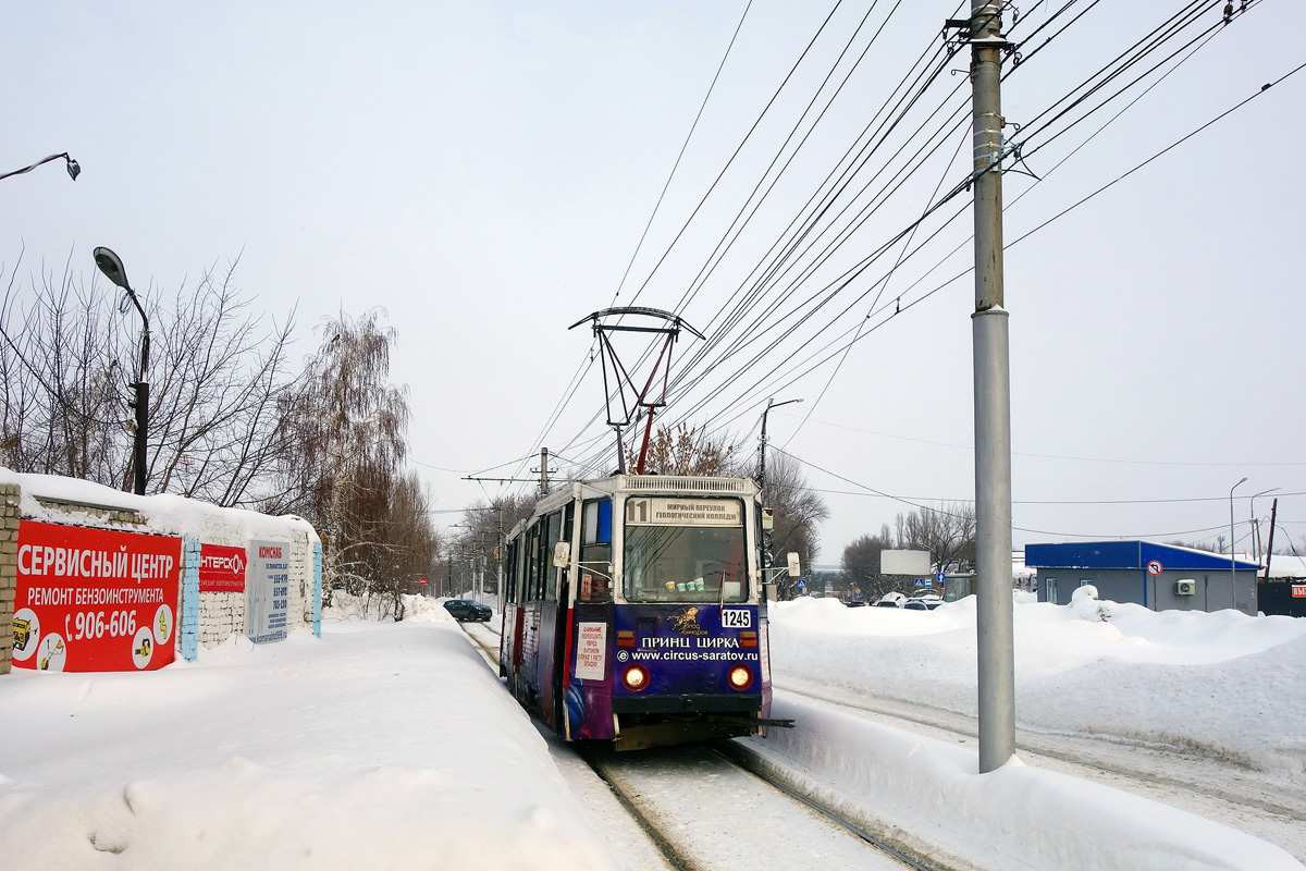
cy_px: 436
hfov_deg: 63.7
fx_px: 1052
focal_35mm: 29
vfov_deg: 45.0
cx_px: 653
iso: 125
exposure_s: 1/500
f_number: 7.1
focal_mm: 10.63
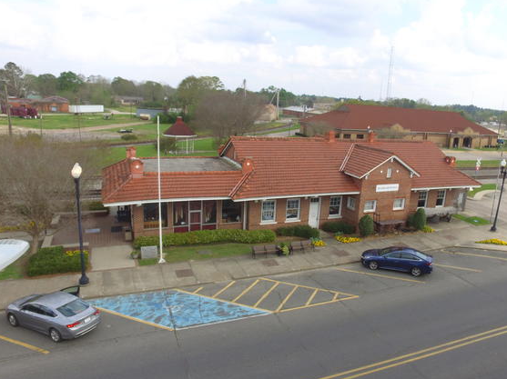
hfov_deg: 73.6
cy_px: 193
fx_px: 337
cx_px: 286
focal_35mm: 23
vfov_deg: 58.8
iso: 100
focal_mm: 3.61
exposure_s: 1/587
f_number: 2.8
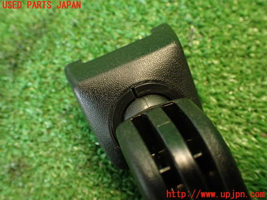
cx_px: 134
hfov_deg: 56.8
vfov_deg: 44.2
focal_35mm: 32
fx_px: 247
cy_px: 100
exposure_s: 1/30
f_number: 2.4
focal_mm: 5.79
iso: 500
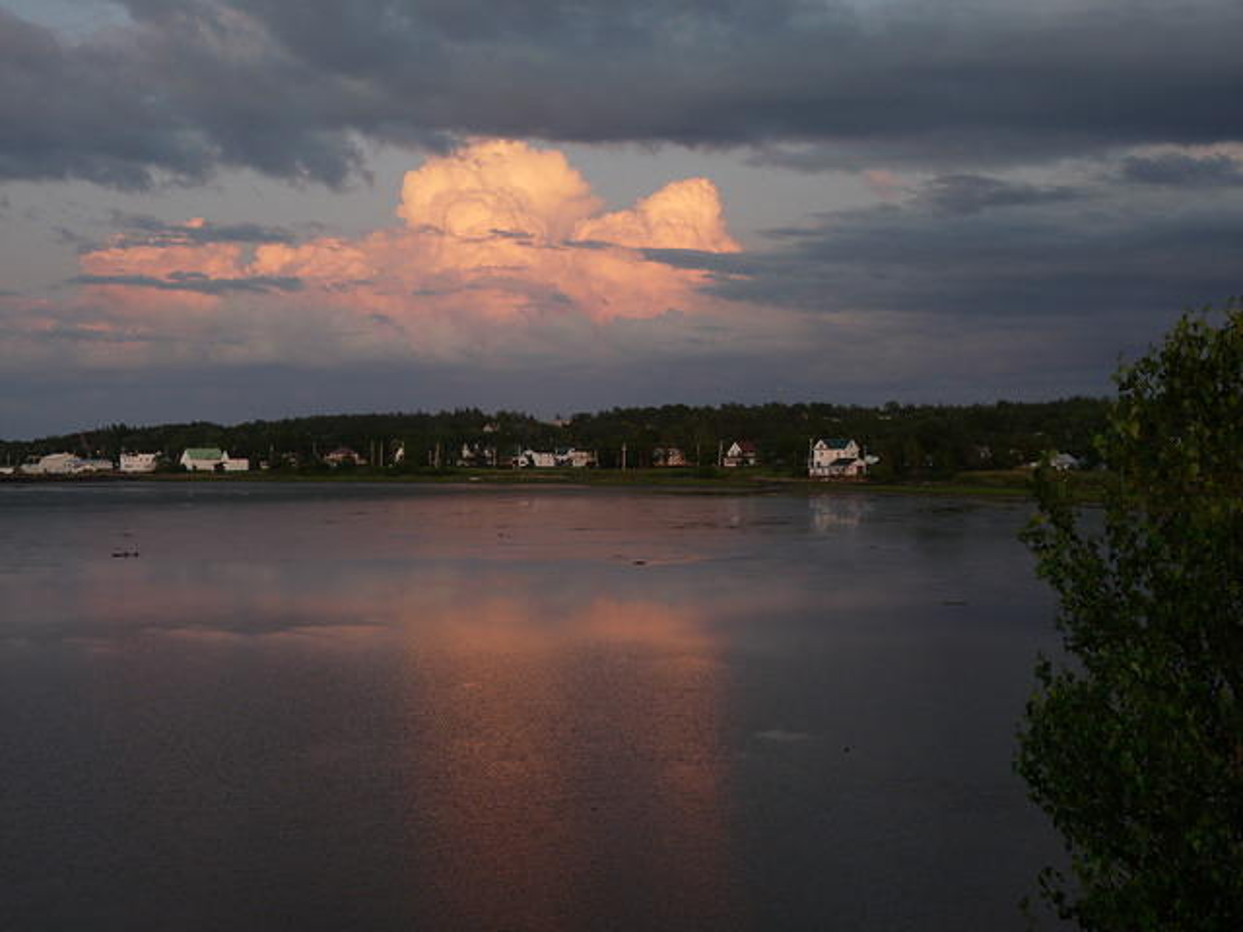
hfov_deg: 38.9
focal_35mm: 49
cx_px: 622
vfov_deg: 29.7
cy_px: 466
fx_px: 1760
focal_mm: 8.7
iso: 100
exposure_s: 1/125
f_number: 3.2
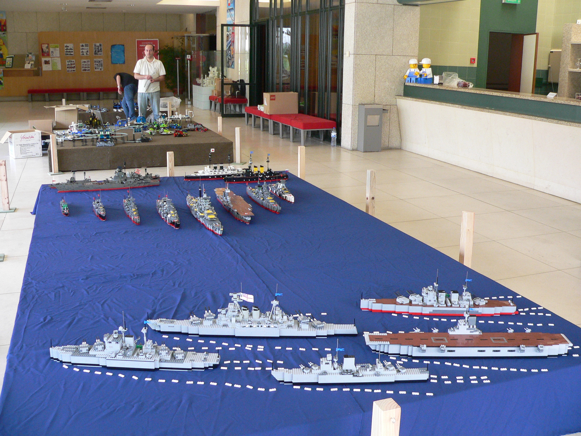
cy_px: 218
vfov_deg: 39.7
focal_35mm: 36
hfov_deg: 51.4
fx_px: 604
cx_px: 290
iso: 200
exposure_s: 1/50
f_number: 2.8
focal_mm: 6
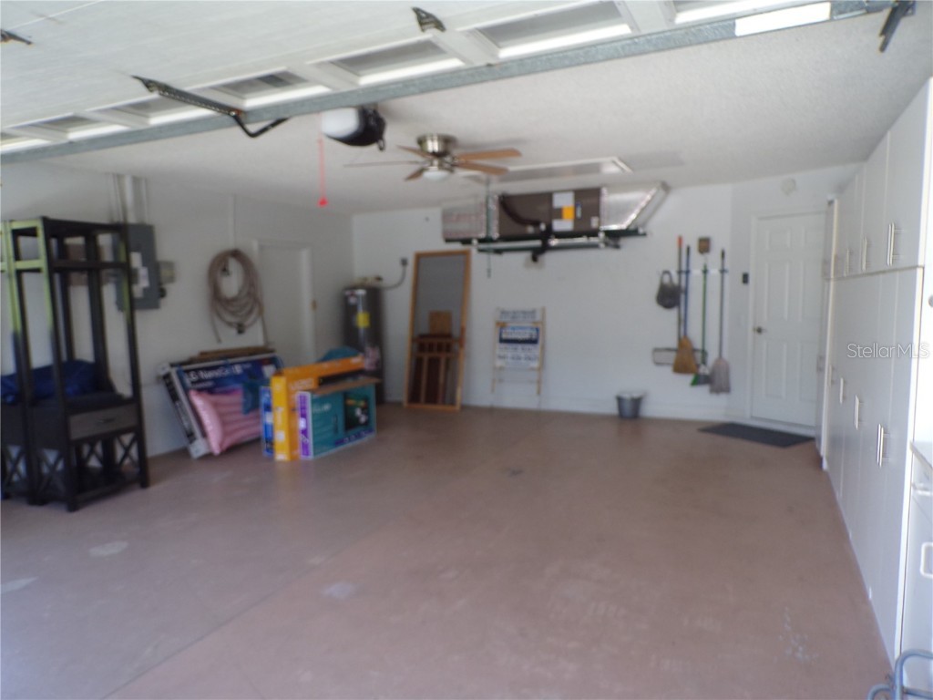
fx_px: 647
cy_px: 350
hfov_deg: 71.6
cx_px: 466
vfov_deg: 56.8
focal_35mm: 24
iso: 100
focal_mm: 4.3
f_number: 3
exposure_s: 1/52
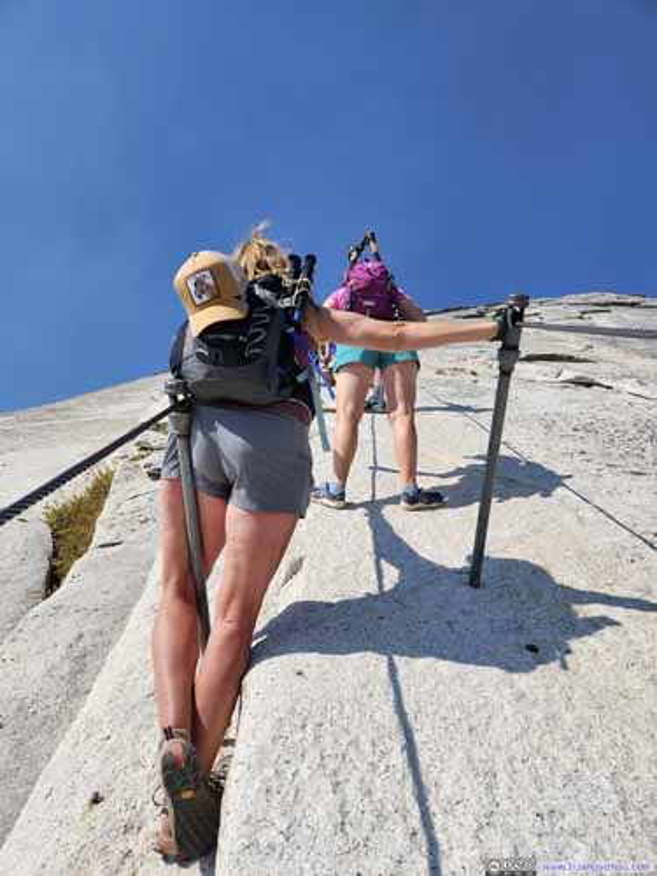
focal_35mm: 23
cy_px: 438
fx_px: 582
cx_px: 328
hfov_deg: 58.9
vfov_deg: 73.9
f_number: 1.8
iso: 20
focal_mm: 5.4
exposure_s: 1/1800
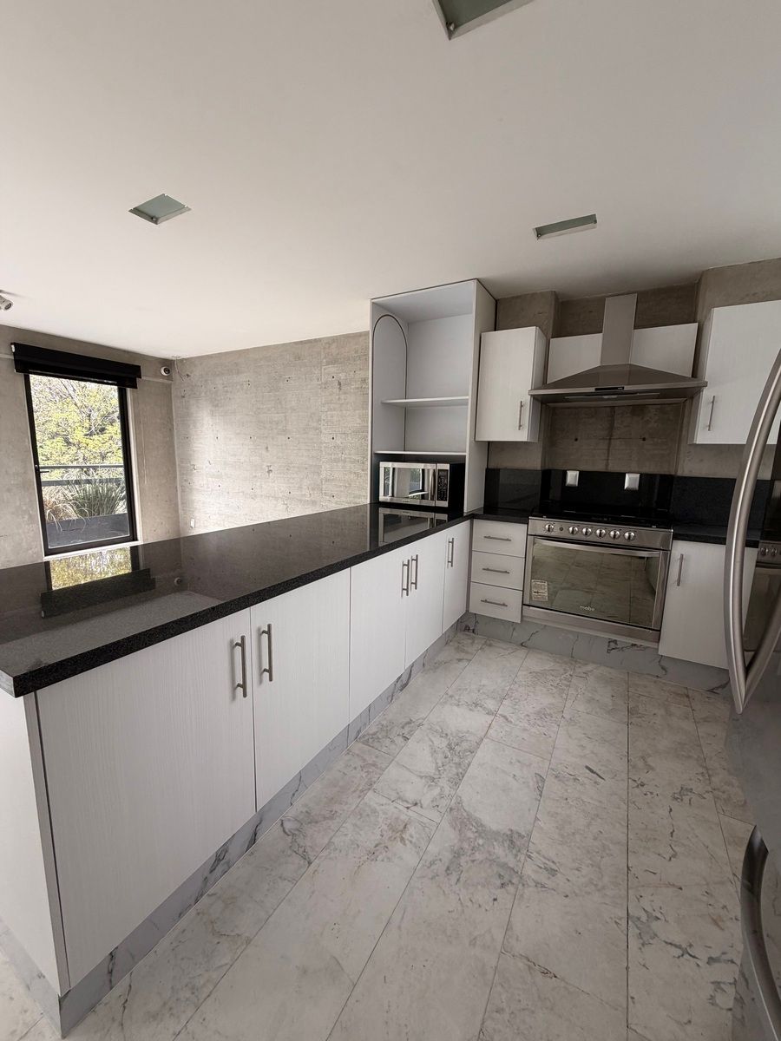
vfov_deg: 102.1
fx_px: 421
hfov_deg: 85.7
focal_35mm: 14
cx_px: 390
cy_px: 520
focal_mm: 2.22
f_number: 2.2
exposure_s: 1/121
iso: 80
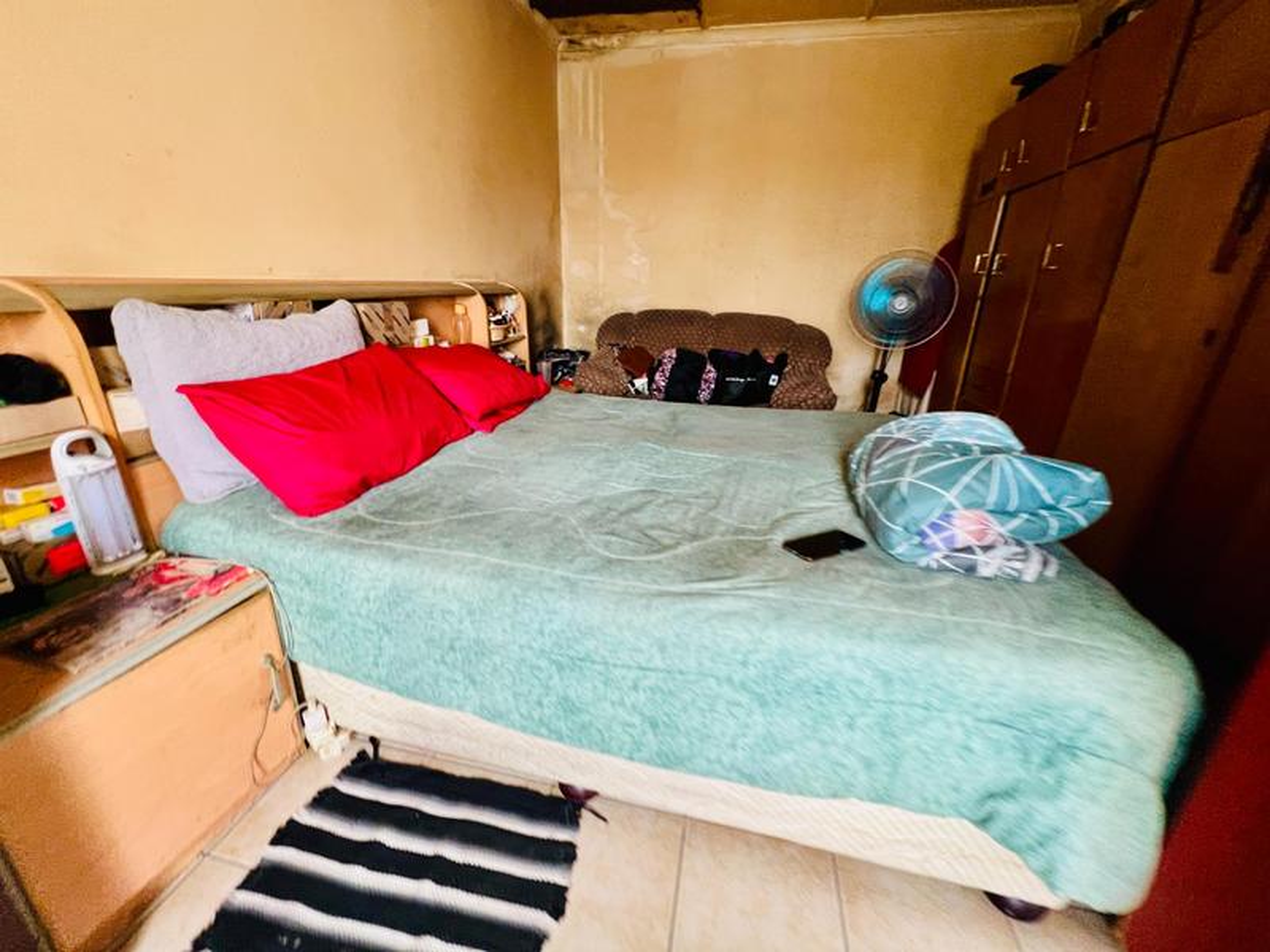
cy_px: 476
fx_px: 477
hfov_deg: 106.2
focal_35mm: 13
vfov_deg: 89.9
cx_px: 635
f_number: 1.8
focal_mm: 1.57
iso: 200
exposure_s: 1/27
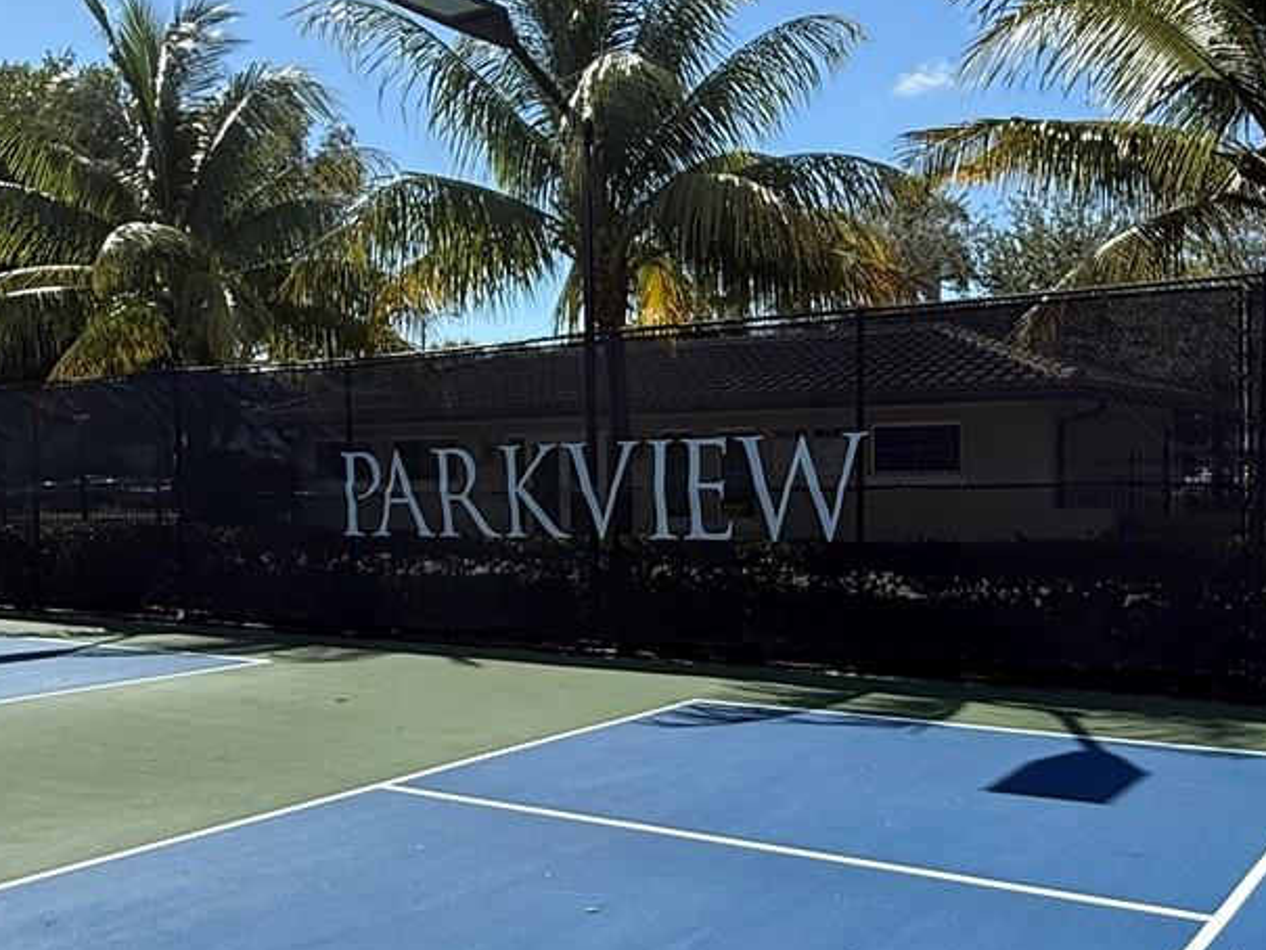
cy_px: 508
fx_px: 1353
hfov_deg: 49.7
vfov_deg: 38.7
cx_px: 776
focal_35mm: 37
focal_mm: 2.22
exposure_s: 1/1339
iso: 50
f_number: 2.2
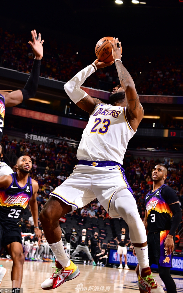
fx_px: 662
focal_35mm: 83
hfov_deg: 15.7
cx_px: 94
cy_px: 146
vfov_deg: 24.9
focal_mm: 80
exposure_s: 1/250
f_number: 5.6
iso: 320
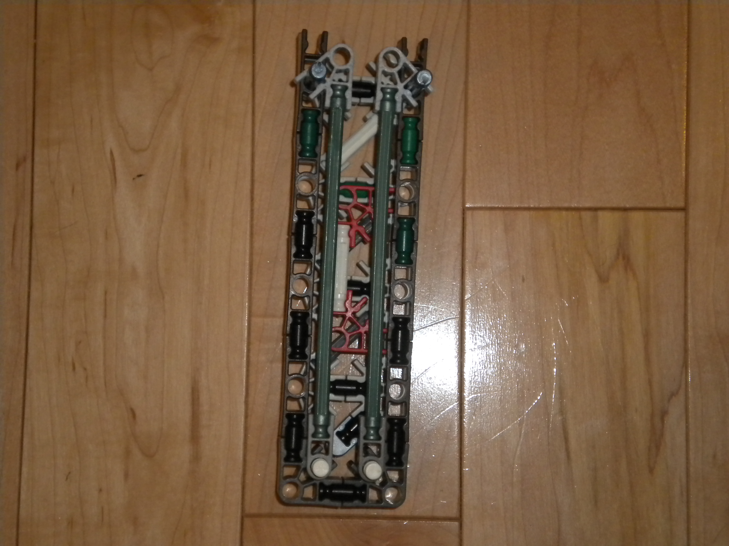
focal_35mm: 68
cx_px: 364
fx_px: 1432
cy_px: 273
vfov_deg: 21.6
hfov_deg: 28.6
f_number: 4.6
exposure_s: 1/60
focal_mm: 12.3
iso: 400
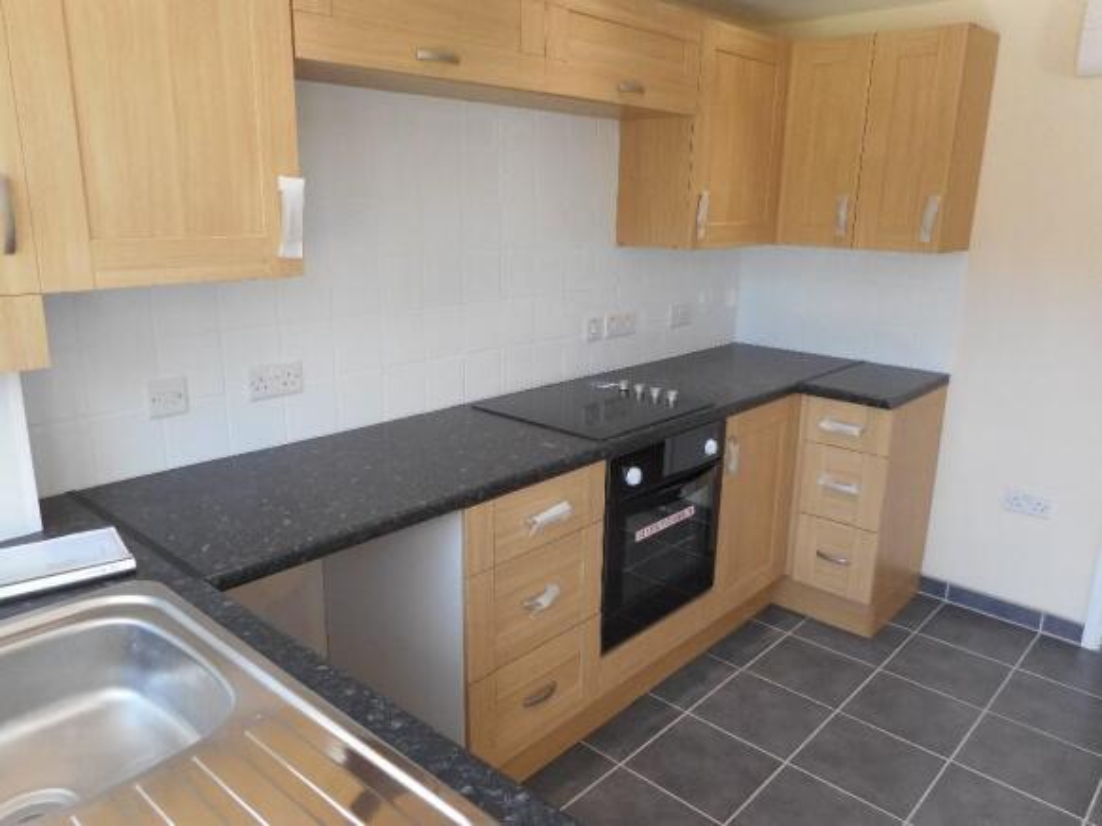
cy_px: 413
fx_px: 796
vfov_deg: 54.9
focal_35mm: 25
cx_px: 551
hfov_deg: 69.4
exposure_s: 1/30
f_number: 3.7
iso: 100
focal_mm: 4.5
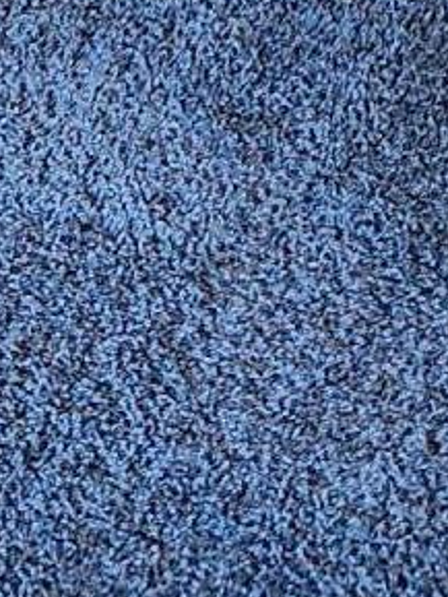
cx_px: 386
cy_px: -1138
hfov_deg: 9.3
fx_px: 2742
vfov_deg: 9.8
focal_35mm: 159
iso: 640
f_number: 1.8
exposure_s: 1/30
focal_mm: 5.4
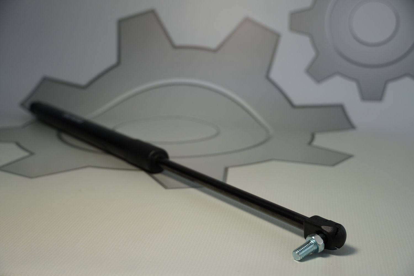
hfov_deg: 34.2
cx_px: 207
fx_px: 673
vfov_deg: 23.2
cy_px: 138
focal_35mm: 58
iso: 320
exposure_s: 1/160
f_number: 4.5
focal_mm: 39
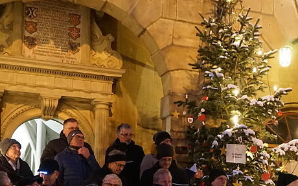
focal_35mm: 67
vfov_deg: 18.8
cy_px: 190
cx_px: 196
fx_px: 544
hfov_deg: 30.4
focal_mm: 28
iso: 6400
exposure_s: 1/40
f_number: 3.5
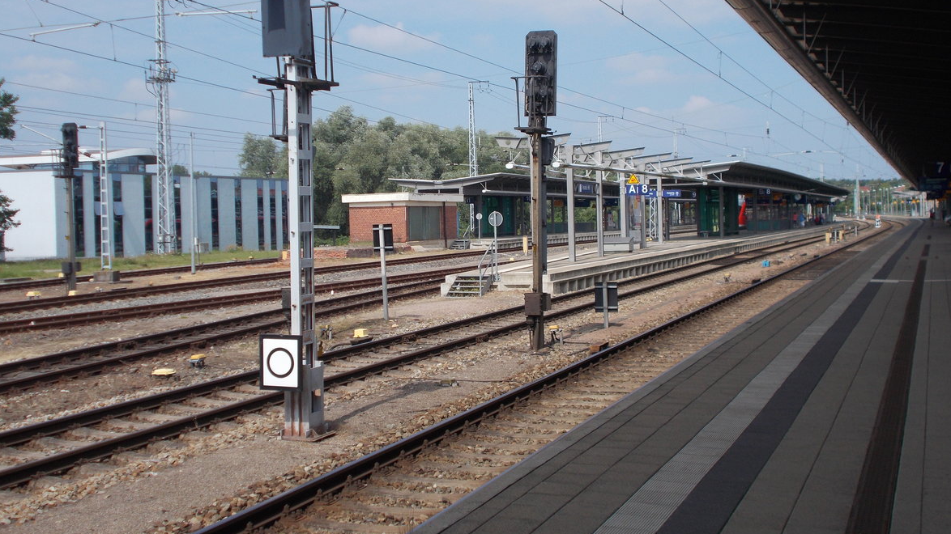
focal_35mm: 49
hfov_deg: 42.1
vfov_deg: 24.4
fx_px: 1235
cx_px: 470
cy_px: 243
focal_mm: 7.9
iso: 80
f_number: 10.6
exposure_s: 1/125
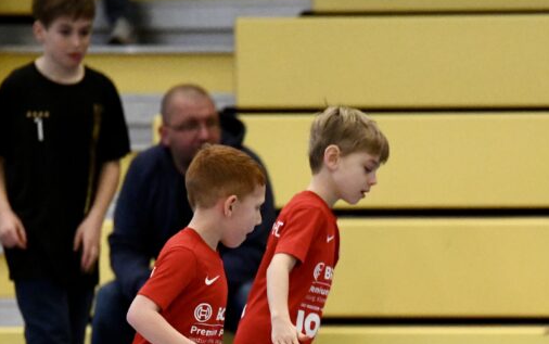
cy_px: 335
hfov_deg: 5.1
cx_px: 519
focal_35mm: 412
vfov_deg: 3.2
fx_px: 6168
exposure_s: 1/1250
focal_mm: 200
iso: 8000
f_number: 2.8
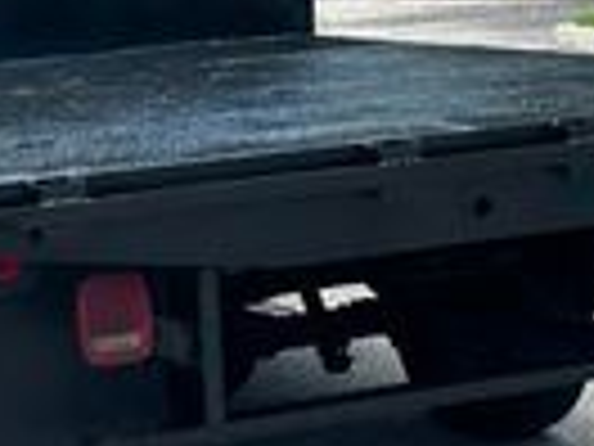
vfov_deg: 12.8
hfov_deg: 16.9
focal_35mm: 116
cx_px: 162
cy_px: 239
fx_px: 1991
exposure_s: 1/3356
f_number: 1.78
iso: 80
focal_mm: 6.86
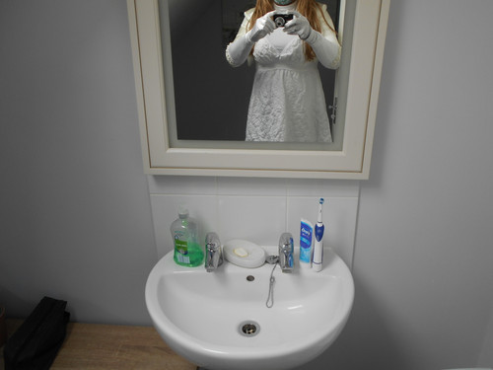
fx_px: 370
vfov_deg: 53.1
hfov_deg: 67.3
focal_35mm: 26
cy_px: 185
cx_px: 246
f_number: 3.2
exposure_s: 1/80
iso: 80
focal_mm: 4.6
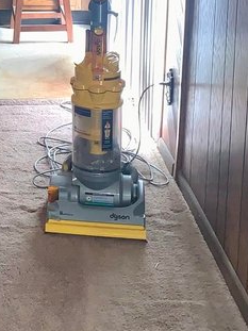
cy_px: -10
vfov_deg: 20.0
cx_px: -72
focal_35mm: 95
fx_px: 908
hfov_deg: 14.9
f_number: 1.8
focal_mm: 4.25
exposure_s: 1/12
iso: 100
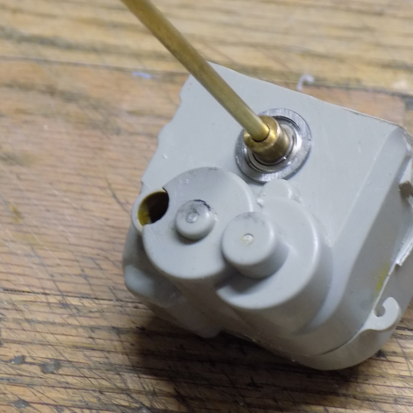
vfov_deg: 15.2
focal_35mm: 115
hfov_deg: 15.1
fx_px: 1552
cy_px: 207
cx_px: 269
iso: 400
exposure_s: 1/25
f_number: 4.6
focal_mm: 17.2
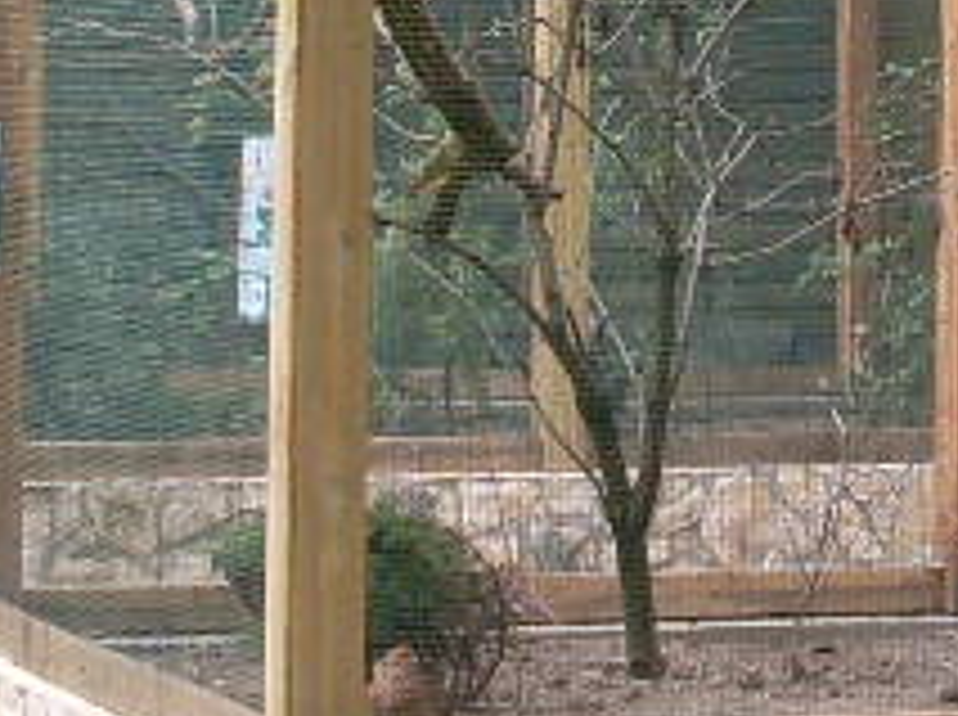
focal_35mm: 183
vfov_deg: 8.0
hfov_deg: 10.5
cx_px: 1417
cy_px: -131
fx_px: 5056
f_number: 2.8
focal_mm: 6.3
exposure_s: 1/90
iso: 80
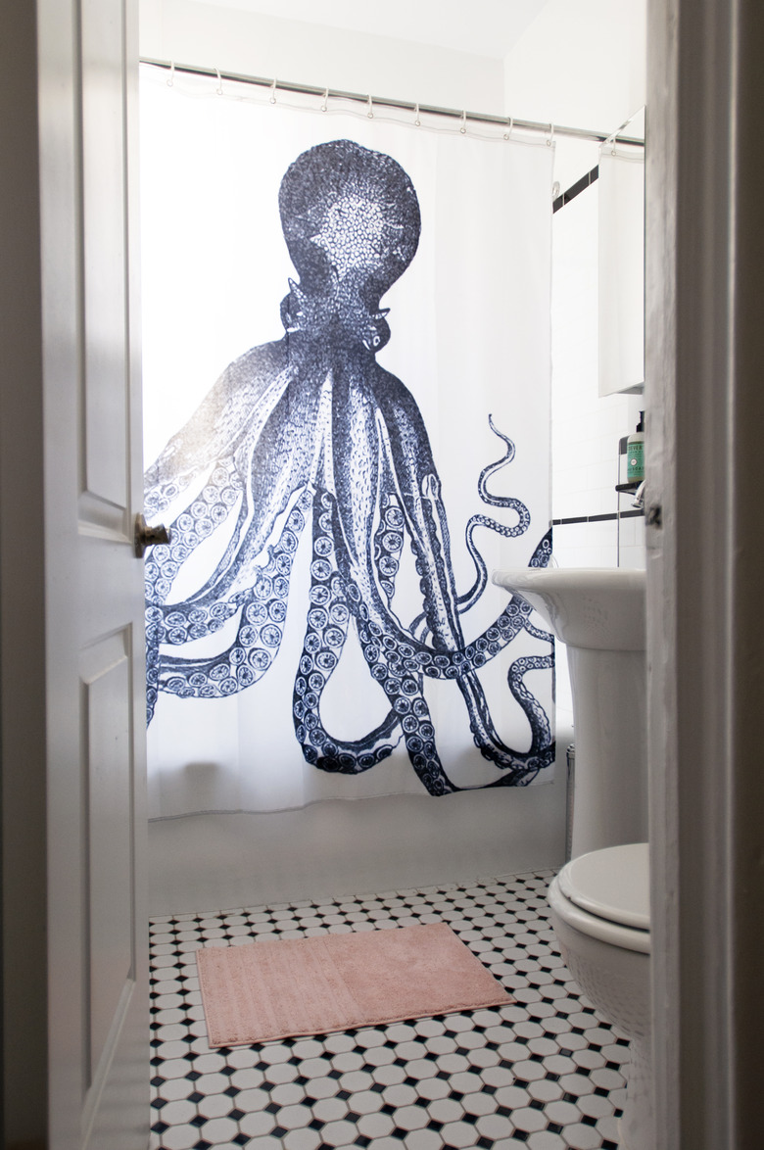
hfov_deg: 50.3
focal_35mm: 26
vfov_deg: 70.5
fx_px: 814
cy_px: 575
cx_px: 382
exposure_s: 1/100
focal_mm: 17
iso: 500
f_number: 3.2
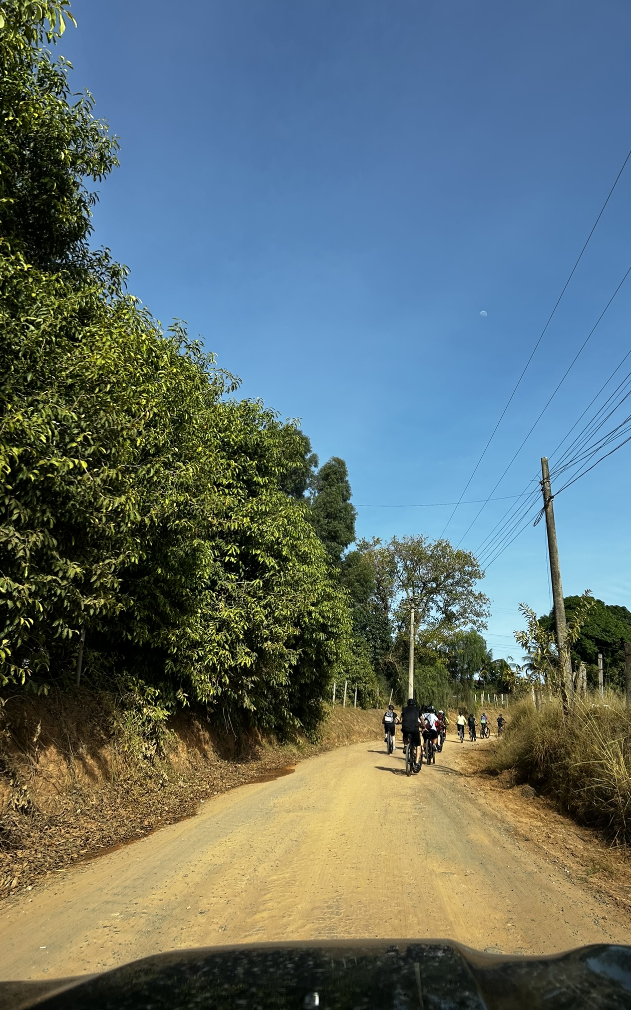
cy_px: 505
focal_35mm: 28
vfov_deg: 66.5
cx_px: 371
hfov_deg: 44.4
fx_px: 770
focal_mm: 5.7
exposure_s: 1/2571
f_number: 1.5
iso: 50
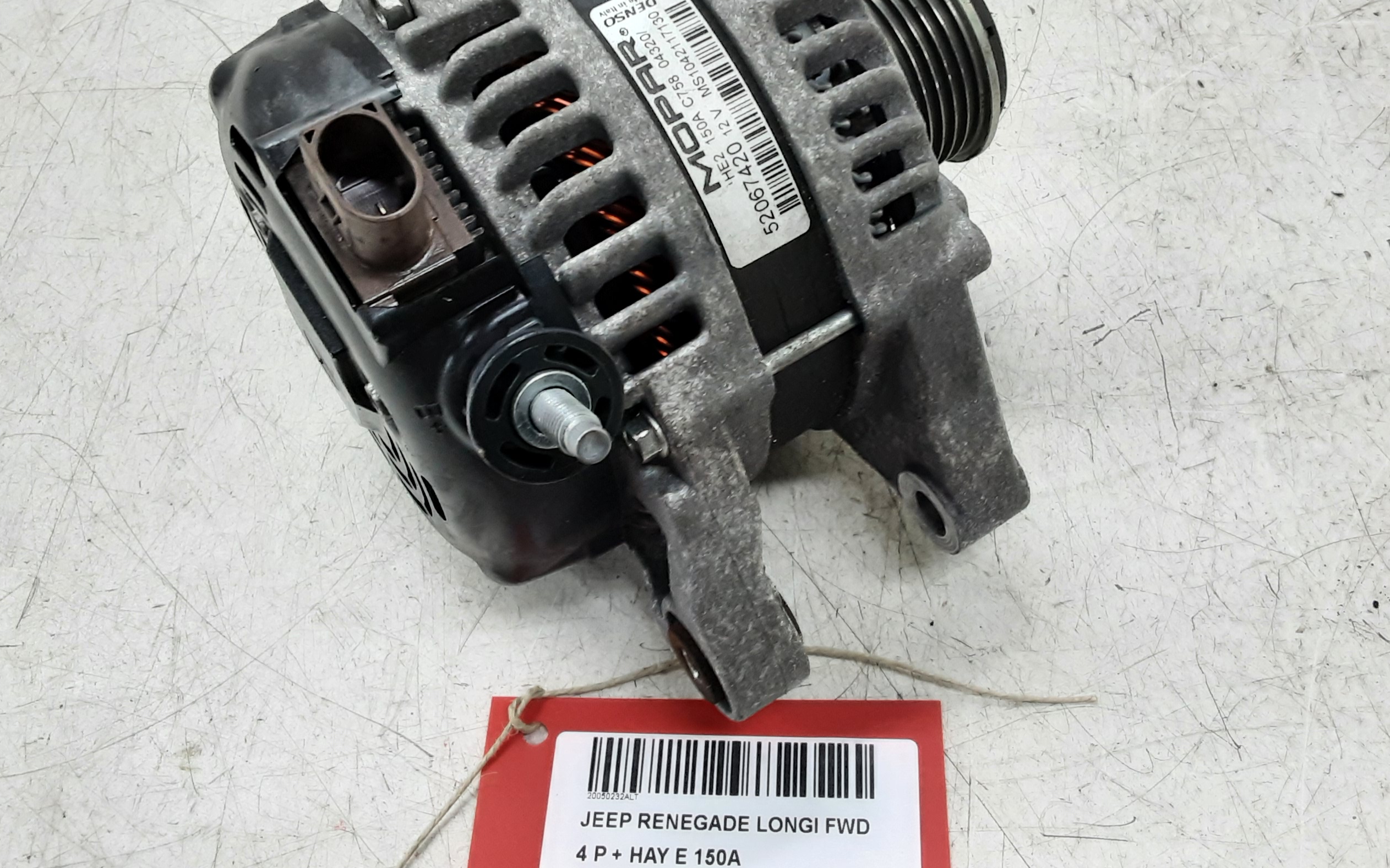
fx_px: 1402
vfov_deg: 34.3
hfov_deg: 52.7
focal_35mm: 37
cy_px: 344
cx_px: 732
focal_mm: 2.91
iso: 100
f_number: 1.9
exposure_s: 1/50
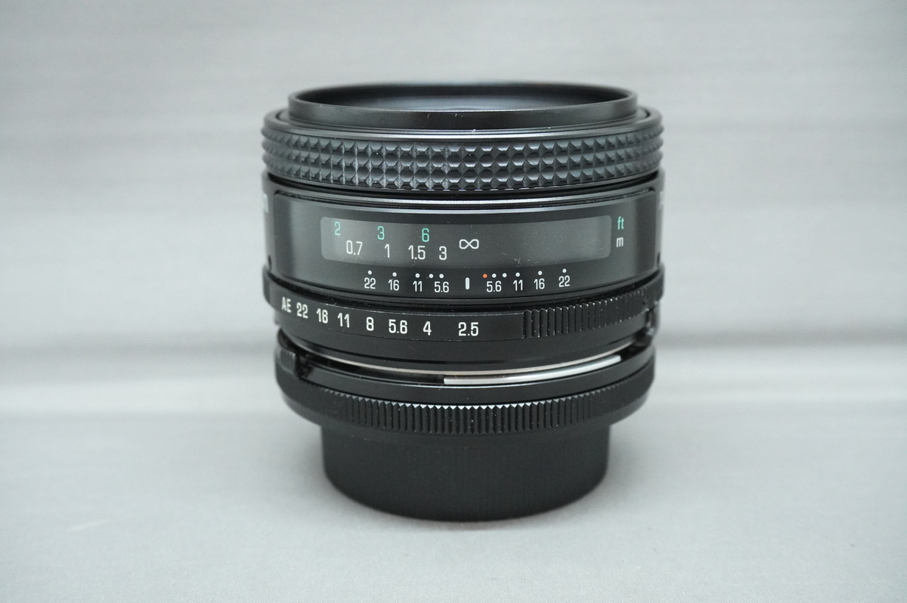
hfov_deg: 43.6
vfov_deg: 29.8
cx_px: 454
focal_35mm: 45
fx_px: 1133
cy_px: 302
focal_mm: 30
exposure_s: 1/50
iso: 5000
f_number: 8
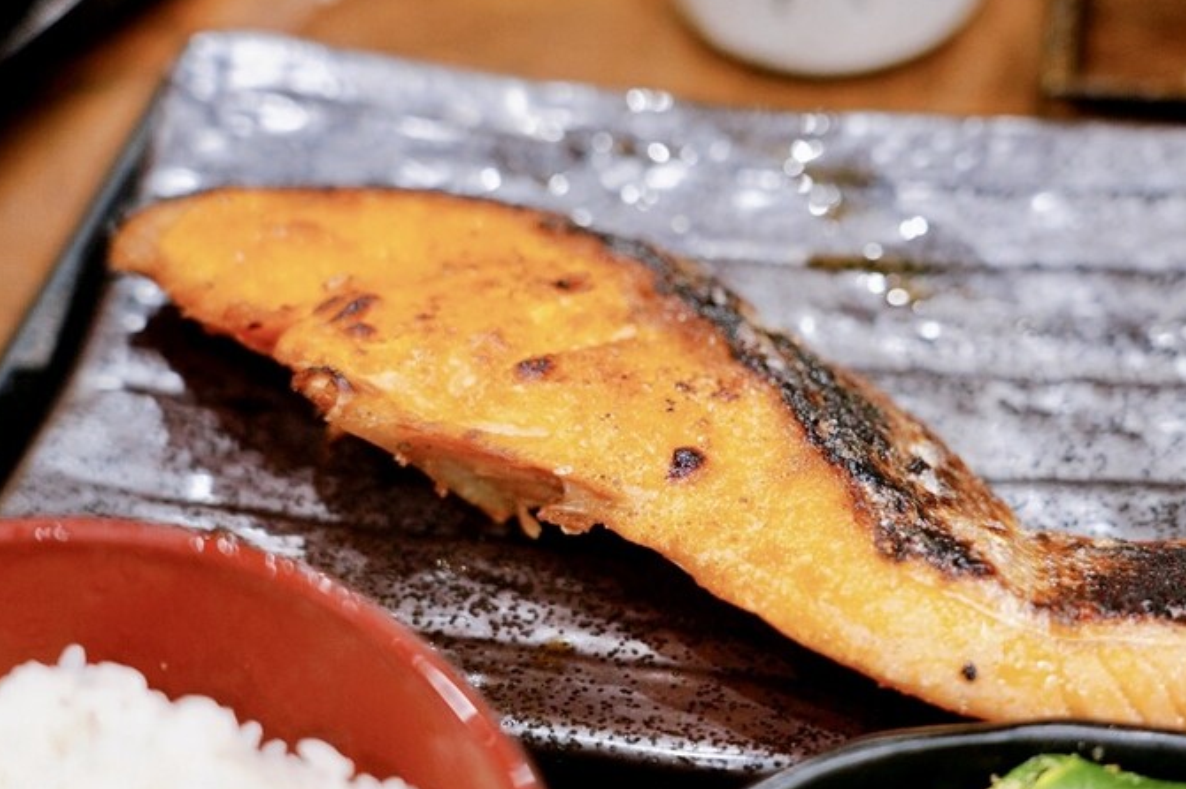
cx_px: 742
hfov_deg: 28.4
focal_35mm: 71
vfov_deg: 19.2
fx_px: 2338
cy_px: 403
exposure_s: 1/60
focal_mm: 56
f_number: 4
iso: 1250
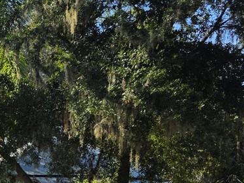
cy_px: 219
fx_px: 691
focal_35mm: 98
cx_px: -243
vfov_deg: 14.6
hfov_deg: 15.8
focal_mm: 6.3
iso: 80
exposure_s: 1/4057
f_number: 1.7
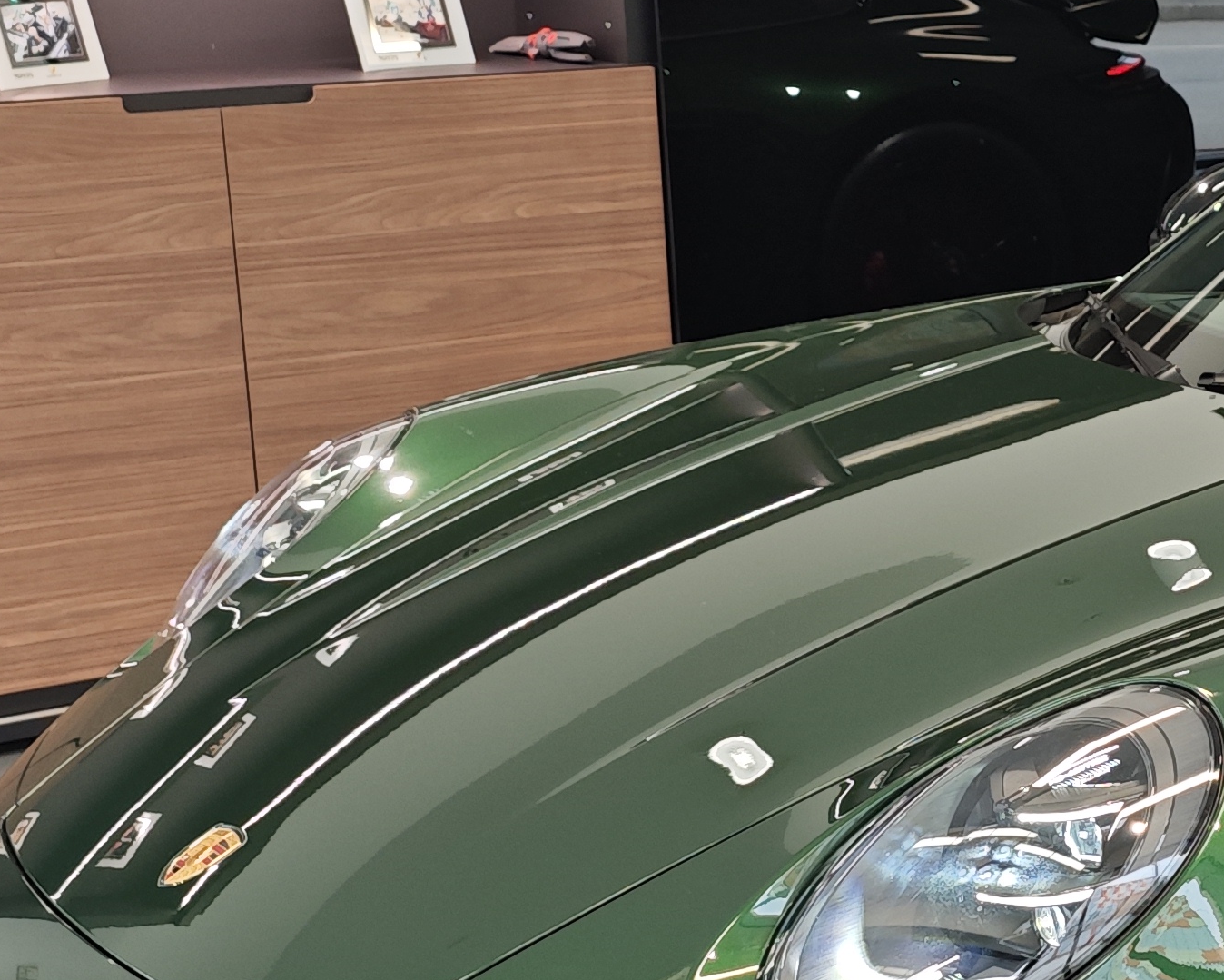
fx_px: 3116
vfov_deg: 17.9
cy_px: 533
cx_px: 1556
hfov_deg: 20.5
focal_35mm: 86
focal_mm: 6.55
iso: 100
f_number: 1.6
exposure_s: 1/100
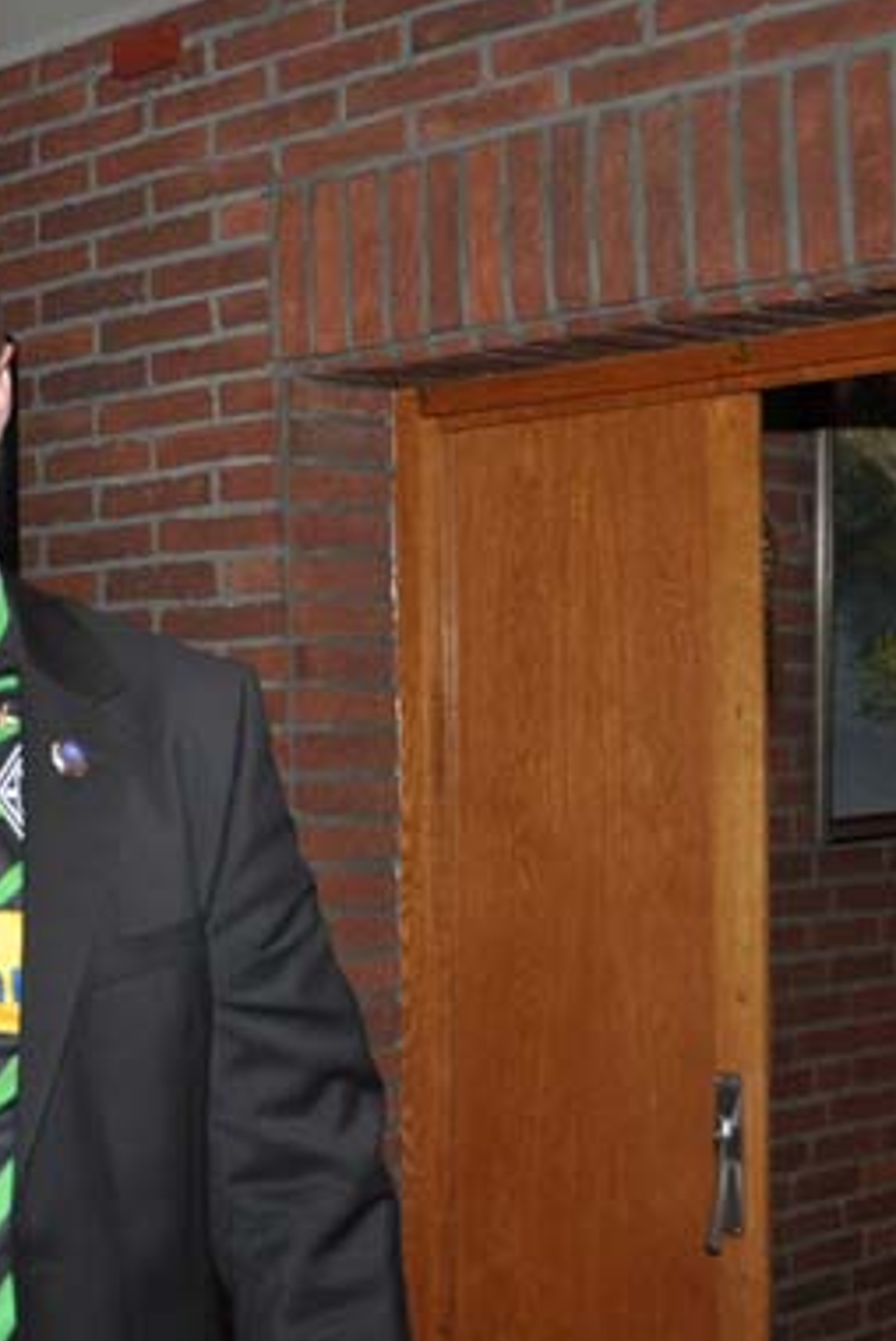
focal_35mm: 63
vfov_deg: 31.9
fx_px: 2348
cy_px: 725
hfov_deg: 19.8
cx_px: -275
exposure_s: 1/60
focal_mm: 20
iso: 800
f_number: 4
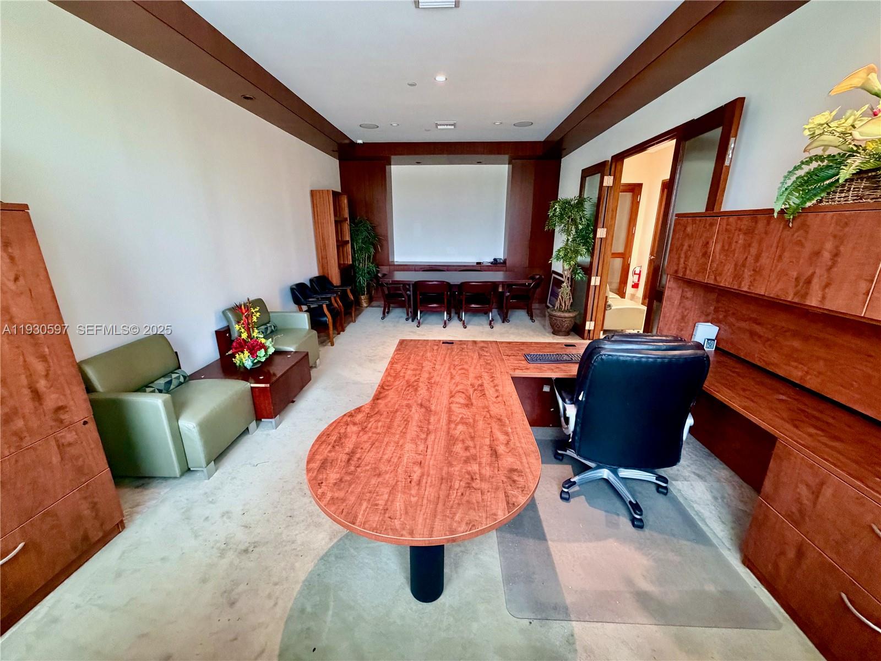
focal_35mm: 14
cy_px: 330
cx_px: 440
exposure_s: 1/60
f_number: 2.2
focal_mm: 2.22
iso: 640
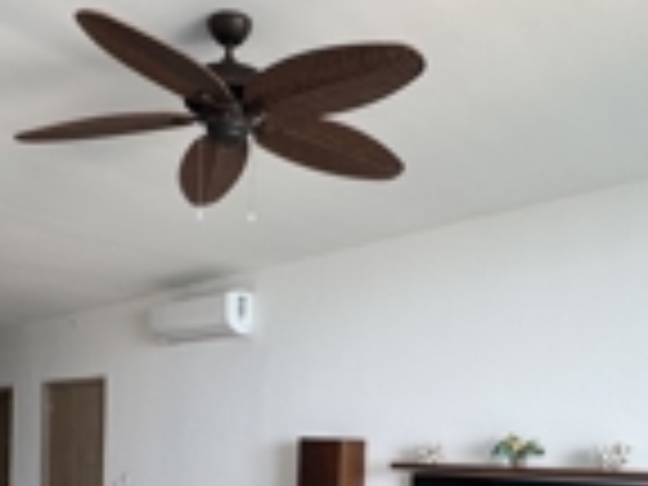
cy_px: 441
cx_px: 279
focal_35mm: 39
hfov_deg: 47.7
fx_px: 730
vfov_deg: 34.7
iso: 64
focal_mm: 2.22
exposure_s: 1/120
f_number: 2.2
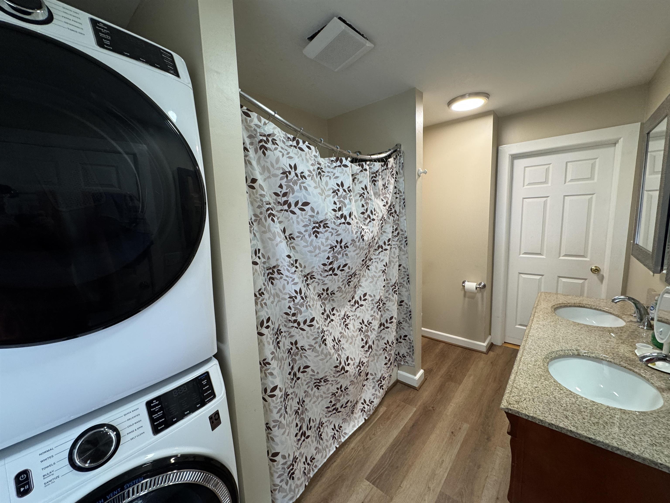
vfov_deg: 85.7
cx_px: 335
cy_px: 252
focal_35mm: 14
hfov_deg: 102.1
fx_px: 271
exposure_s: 1/60
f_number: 2.2
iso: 160
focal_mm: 2.22
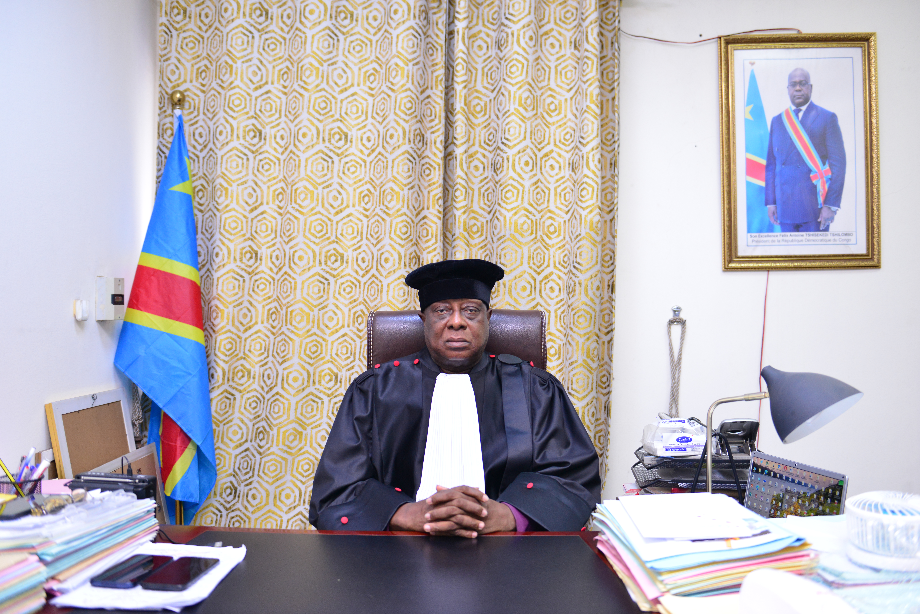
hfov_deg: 58.7
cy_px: 307
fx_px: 818
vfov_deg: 41.1
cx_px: 460
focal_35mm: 32
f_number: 2.8
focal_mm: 32
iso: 1250
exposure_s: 1/125
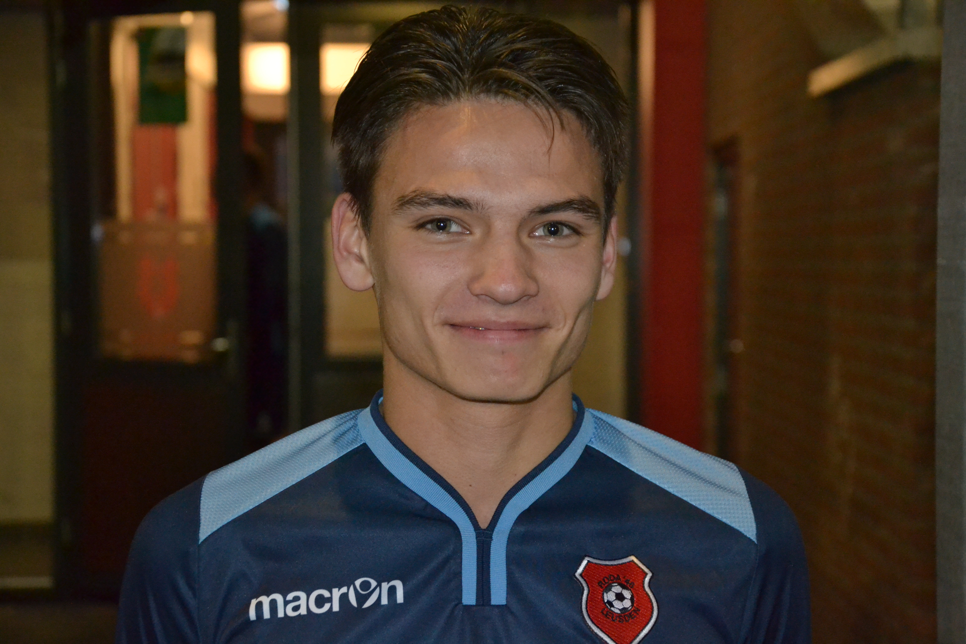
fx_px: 2334
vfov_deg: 15.7
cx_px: 483
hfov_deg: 23.4
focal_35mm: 87
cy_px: 322
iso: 3200
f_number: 5
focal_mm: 58
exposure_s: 1/60
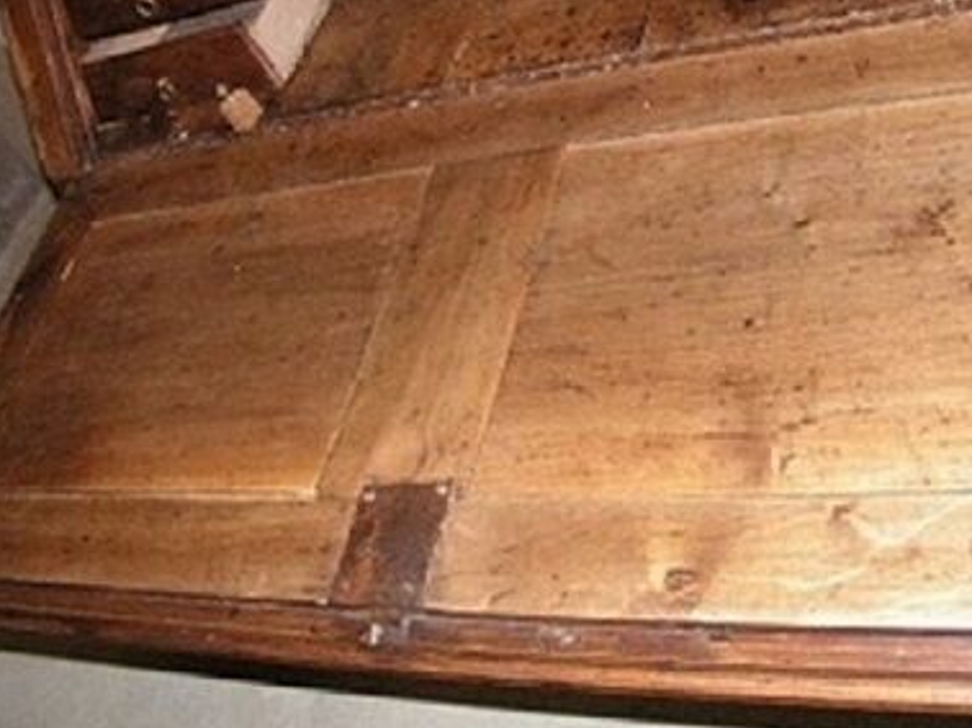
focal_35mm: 41
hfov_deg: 45.7
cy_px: 327
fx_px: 1151
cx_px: 537
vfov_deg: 35.1
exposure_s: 1/40
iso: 160
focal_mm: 6
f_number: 3.2
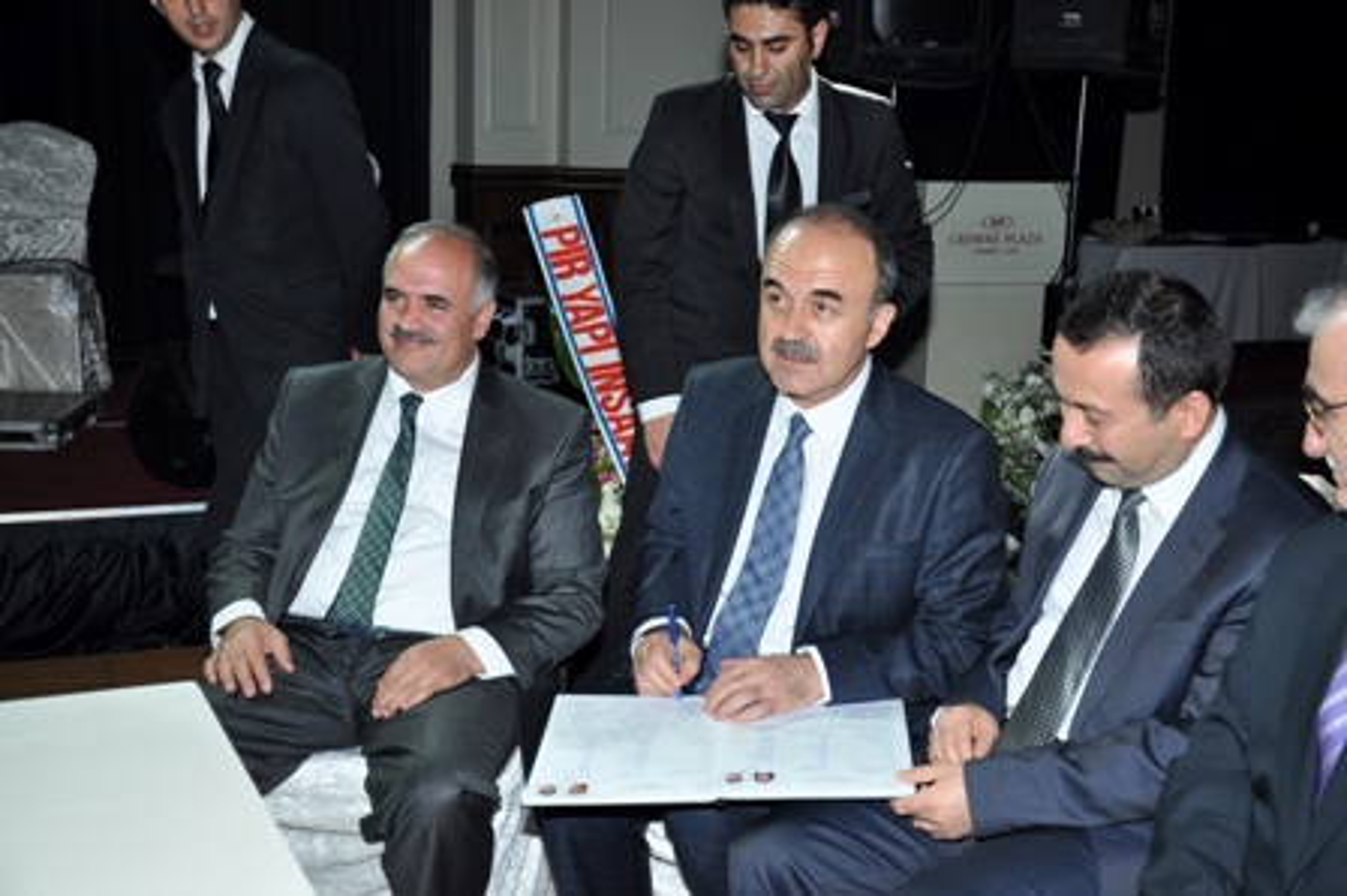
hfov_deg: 41.1
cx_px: 674
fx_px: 1795
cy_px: 448
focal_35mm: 48
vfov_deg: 28.0
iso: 400
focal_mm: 32
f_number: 5
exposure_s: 1/60
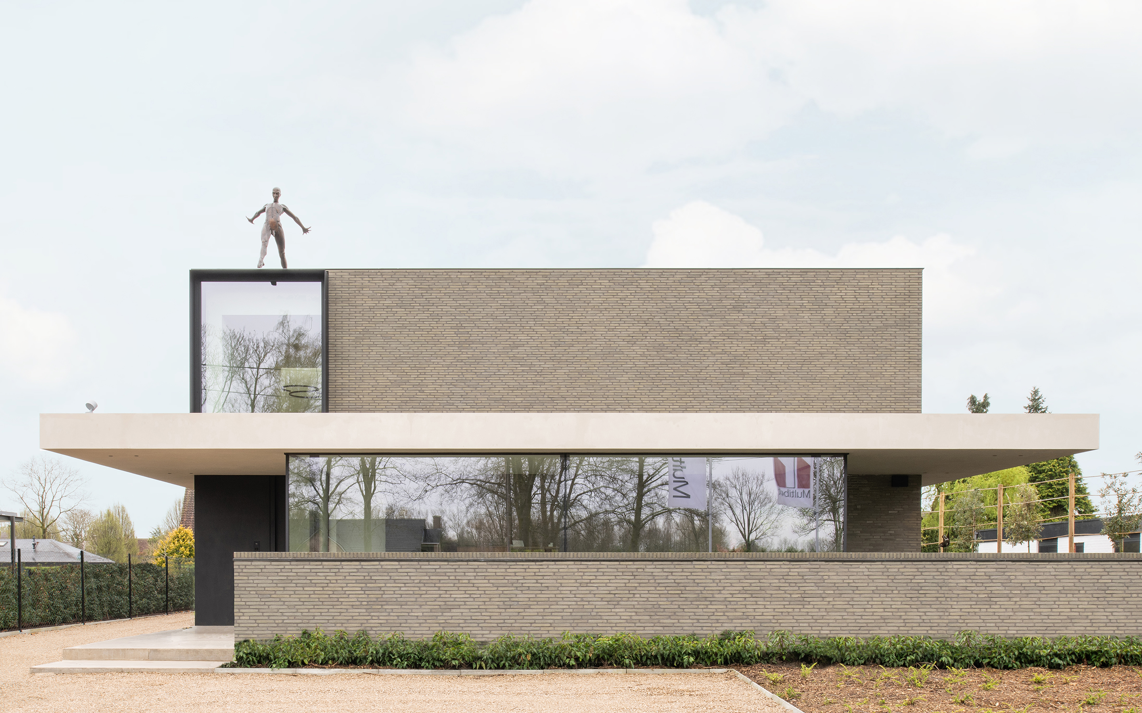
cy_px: 370
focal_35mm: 25
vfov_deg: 49.3
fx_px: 778
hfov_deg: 72.6
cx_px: 566
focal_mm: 24
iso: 100
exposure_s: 1/10
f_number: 16
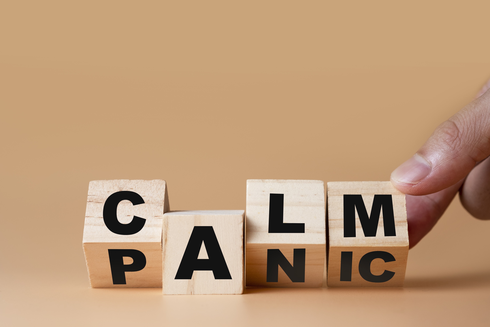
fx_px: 1225
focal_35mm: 90
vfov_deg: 15.2
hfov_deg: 22.6
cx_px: 245
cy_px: 164
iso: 100
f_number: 5
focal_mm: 60
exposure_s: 1/90
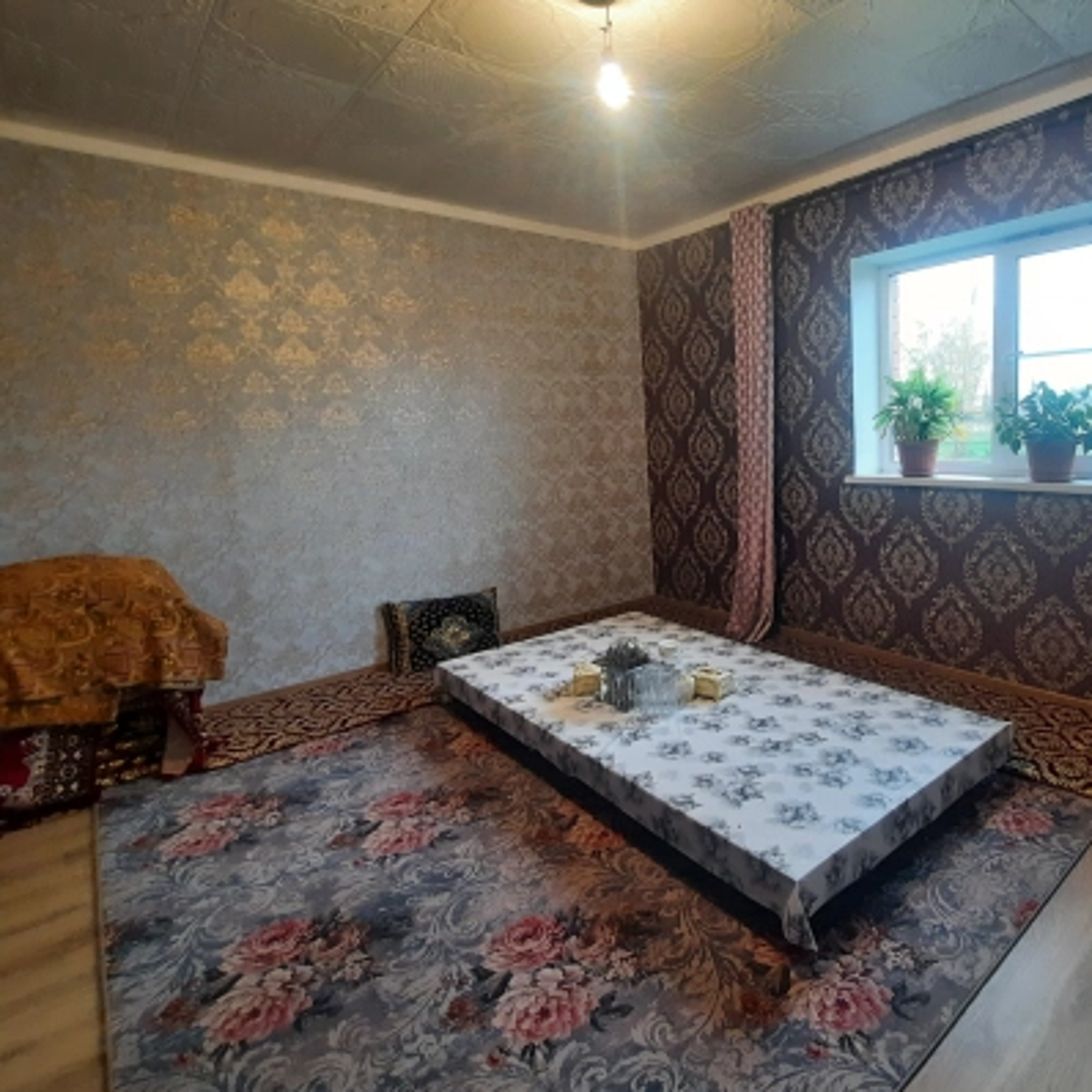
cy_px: 513
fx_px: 642
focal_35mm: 18
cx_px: 755
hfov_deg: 77.3
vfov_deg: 80.6
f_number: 2.2
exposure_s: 1/33
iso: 160
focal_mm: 1.74
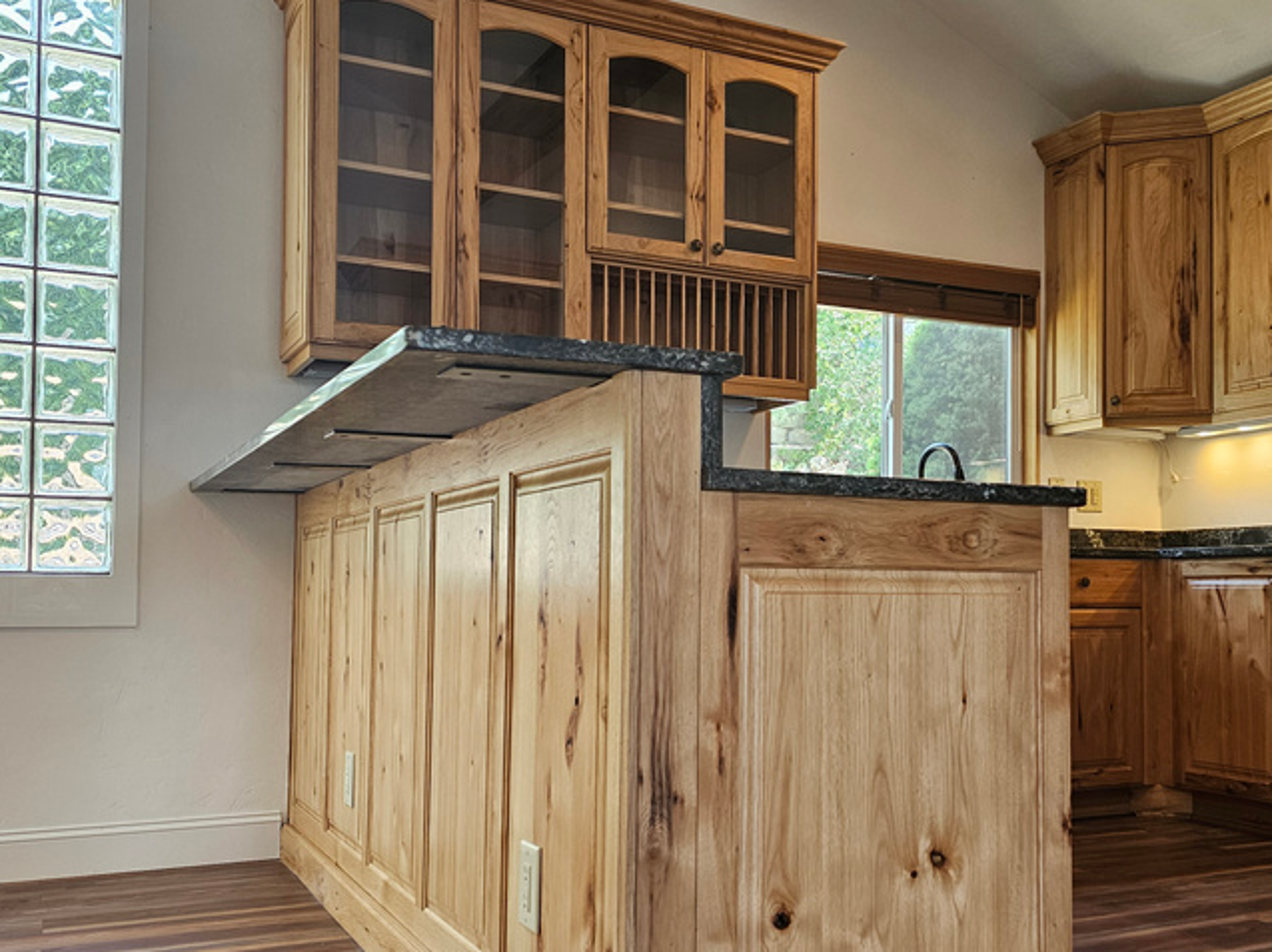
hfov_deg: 49.6
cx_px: 801
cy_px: 527
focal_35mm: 37
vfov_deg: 38.6
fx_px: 1359
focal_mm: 6.3
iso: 125
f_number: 1.7
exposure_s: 1/120
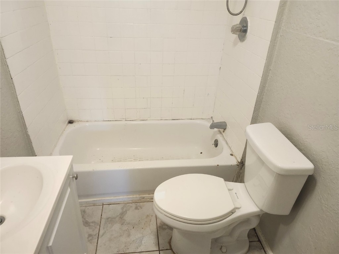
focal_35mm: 23
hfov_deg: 73.9
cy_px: 127
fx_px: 225
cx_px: 170
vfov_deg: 58.9
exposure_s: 1/120
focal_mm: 5.54
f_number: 1.8
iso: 250
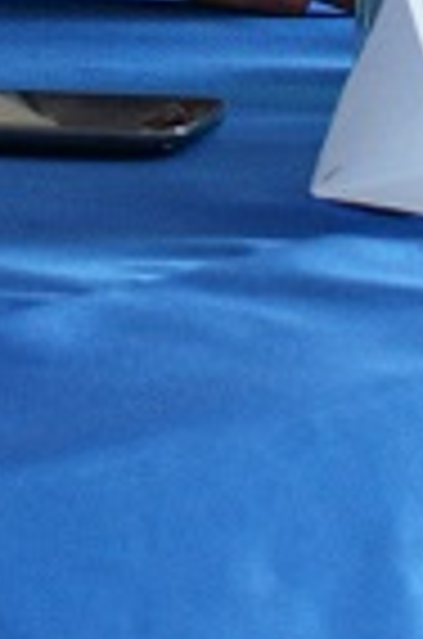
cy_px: -810
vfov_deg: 8.1
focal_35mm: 237
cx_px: -70
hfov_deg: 5.7
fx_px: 4197
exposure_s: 1/50
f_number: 5
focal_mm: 28
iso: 640
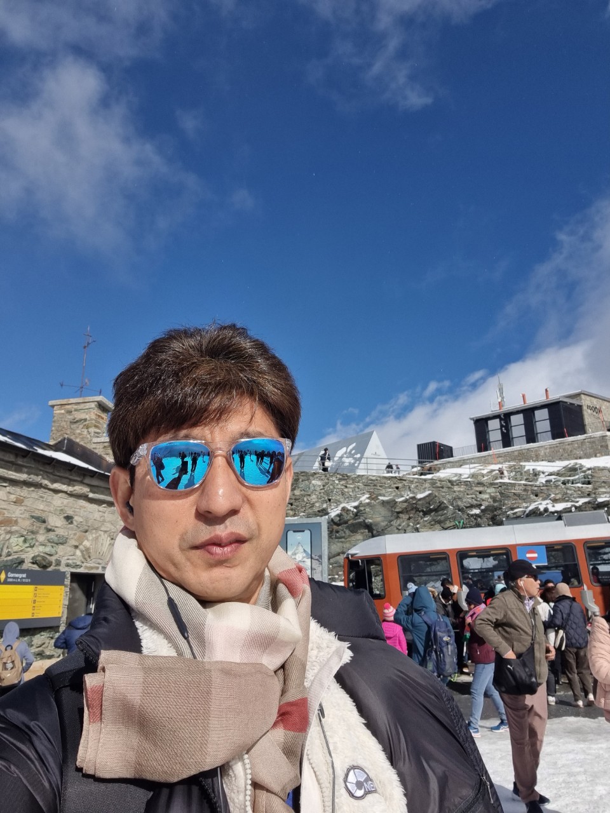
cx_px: 305
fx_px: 587
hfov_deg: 54.9
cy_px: 406
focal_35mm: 25
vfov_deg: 69.4
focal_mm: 3.3
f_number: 2.2
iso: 50
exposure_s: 1/5000
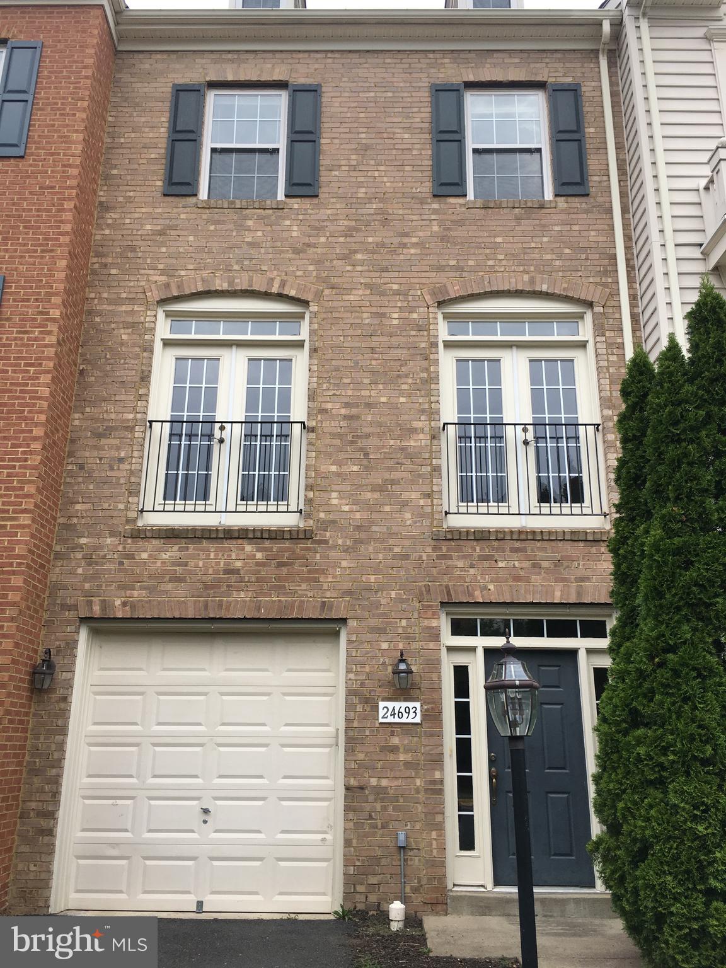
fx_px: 811
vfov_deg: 61.7
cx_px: 363
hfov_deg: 48.2
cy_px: 484
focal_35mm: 29
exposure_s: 1/475
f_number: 2.2
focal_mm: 4.15
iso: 25
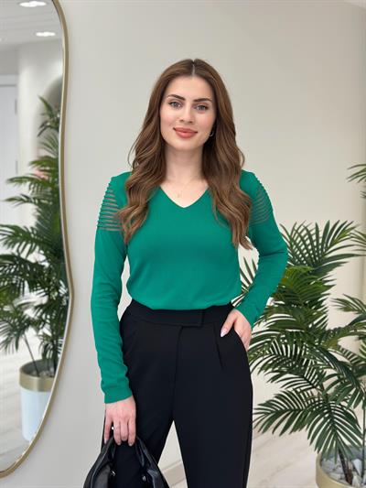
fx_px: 676
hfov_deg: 30.3
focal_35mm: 48
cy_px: 244
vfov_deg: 39.6
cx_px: 183
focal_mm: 6.86
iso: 80
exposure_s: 1/203
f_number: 1.78
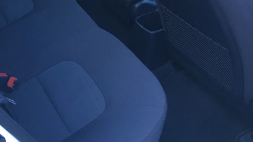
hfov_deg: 35.7
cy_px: -3
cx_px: 84
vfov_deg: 20.0
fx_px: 389
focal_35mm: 58
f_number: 2.2
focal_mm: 4.15
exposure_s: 1/30
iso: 32
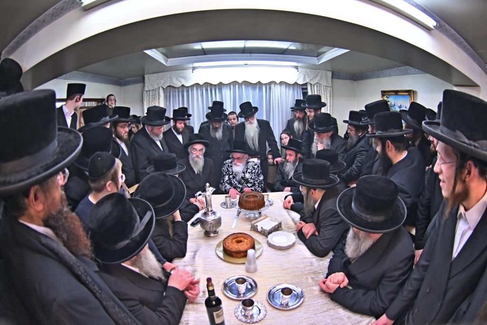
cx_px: 244
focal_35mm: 15
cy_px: 162
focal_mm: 10.5
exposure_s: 1/160
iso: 800
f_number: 4
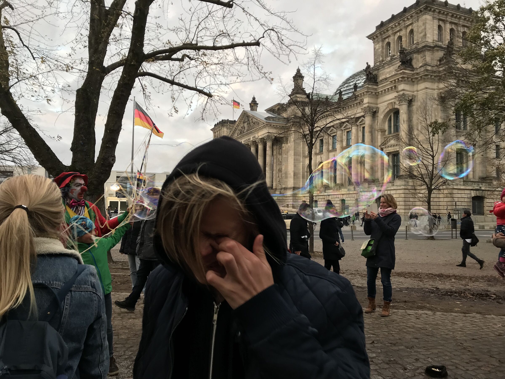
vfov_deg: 49.7
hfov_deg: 63.4
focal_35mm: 28
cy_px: 190
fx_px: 408
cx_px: 252
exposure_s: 1/100
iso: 32
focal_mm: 3.99
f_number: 1.8
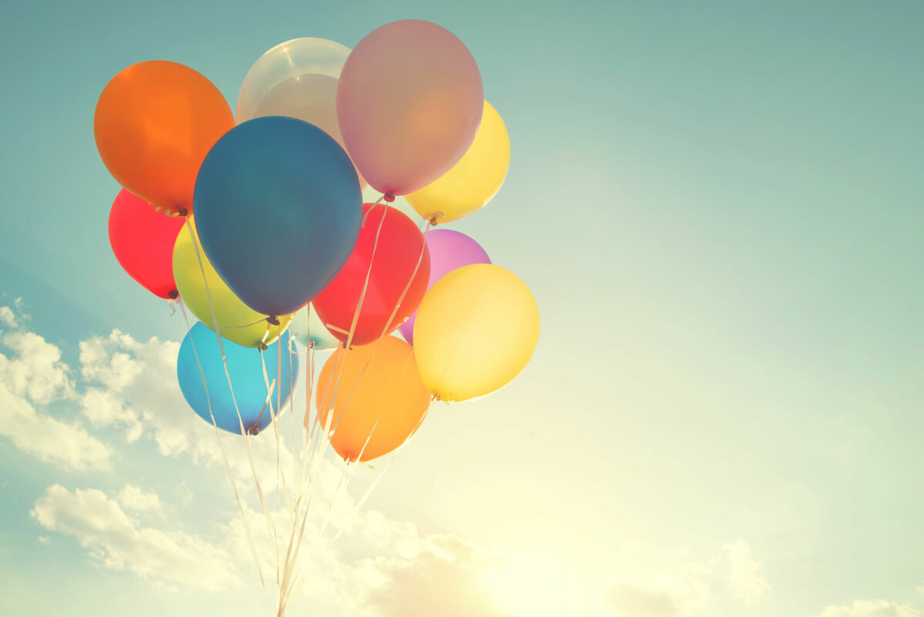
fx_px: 668
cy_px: 308
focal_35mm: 26
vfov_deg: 49.6
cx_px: 462
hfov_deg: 69.4
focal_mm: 26
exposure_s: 1/640
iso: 160
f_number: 8
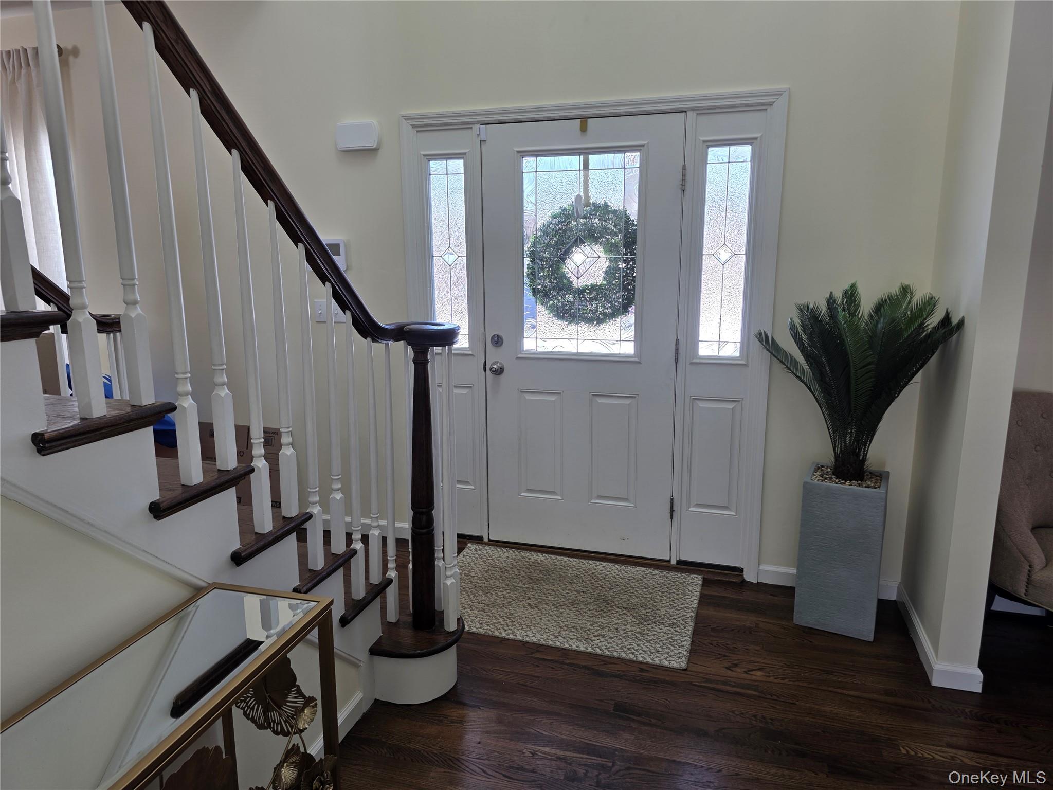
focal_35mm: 23
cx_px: 526
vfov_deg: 58.9
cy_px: 395
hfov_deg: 73.9
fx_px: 700
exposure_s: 1/120
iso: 32
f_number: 1.7
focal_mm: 6.3
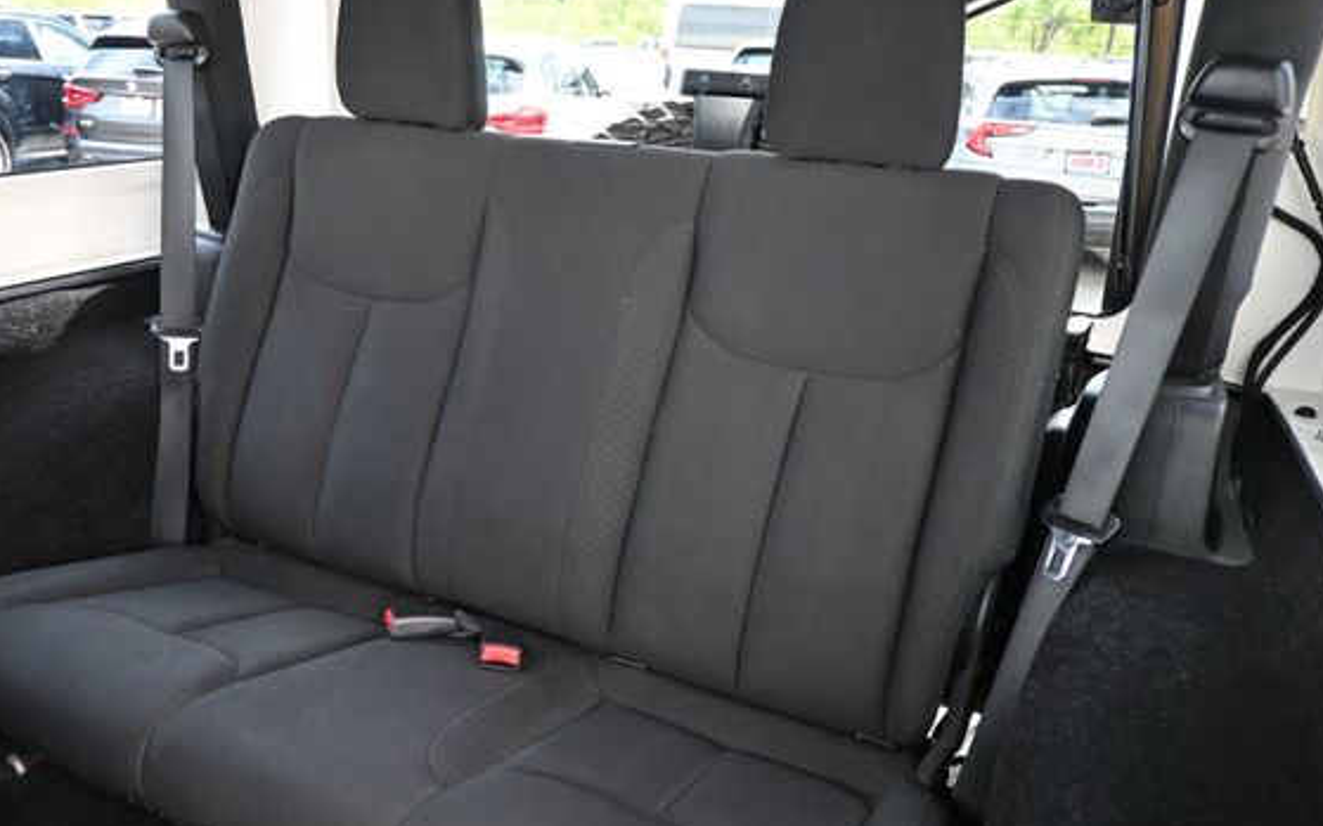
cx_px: 580
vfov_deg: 44.5
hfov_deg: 66.2
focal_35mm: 28
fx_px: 1009
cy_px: 417
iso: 2200
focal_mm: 16
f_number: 3.5
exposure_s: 1/125
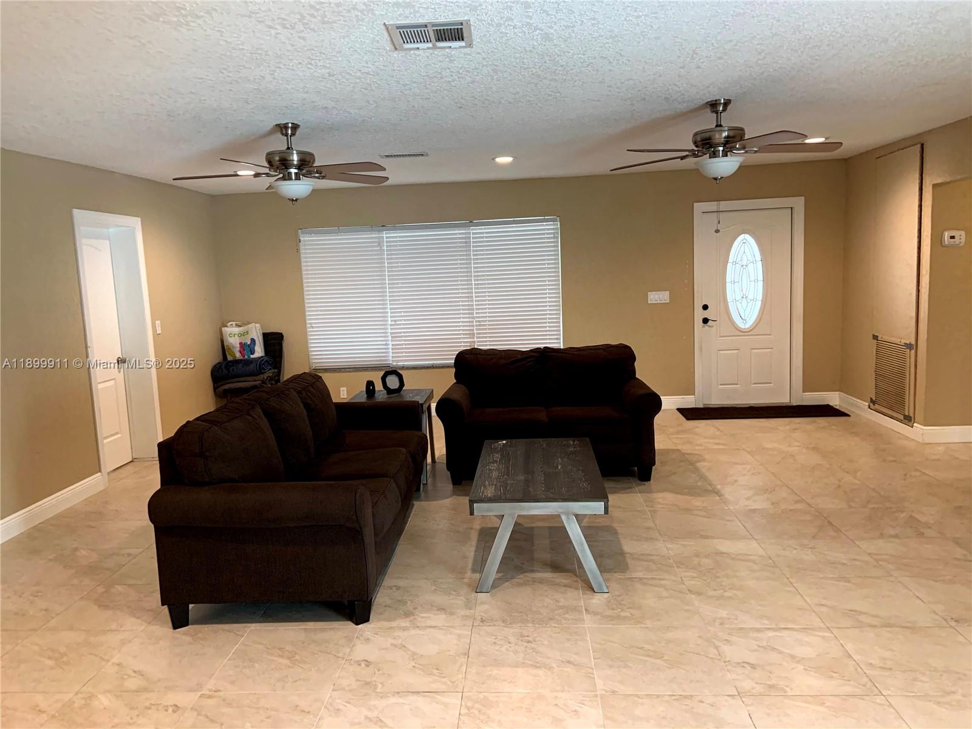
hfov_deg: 67.3
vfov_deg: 53.1
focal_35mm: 26
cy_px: 364
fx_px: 730
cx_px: 486
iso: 160
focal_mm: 4.25
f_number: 1.8
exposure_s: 1/60
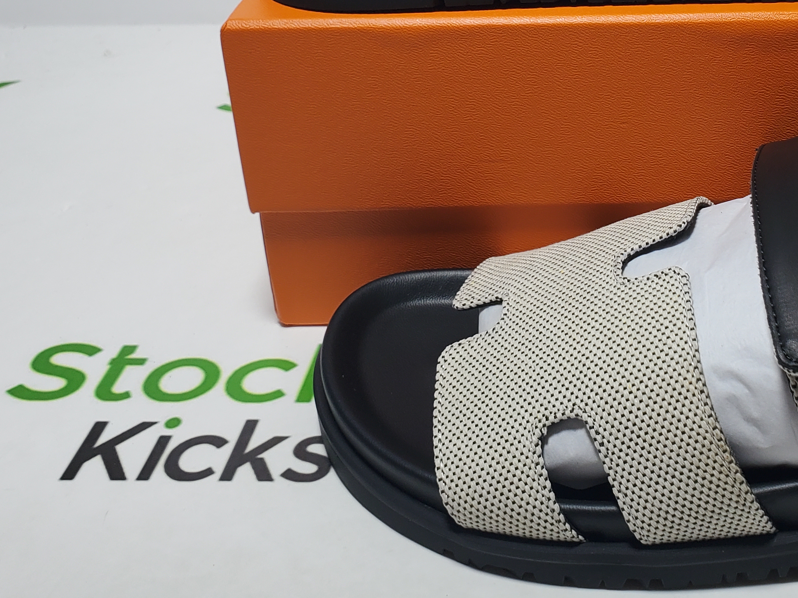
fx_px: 1245
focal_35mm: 54
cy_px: 81
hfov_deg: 33.7
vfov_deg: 26.3
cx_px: 710
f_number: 2.4
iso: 50
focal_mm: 4.3
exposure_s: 1/221
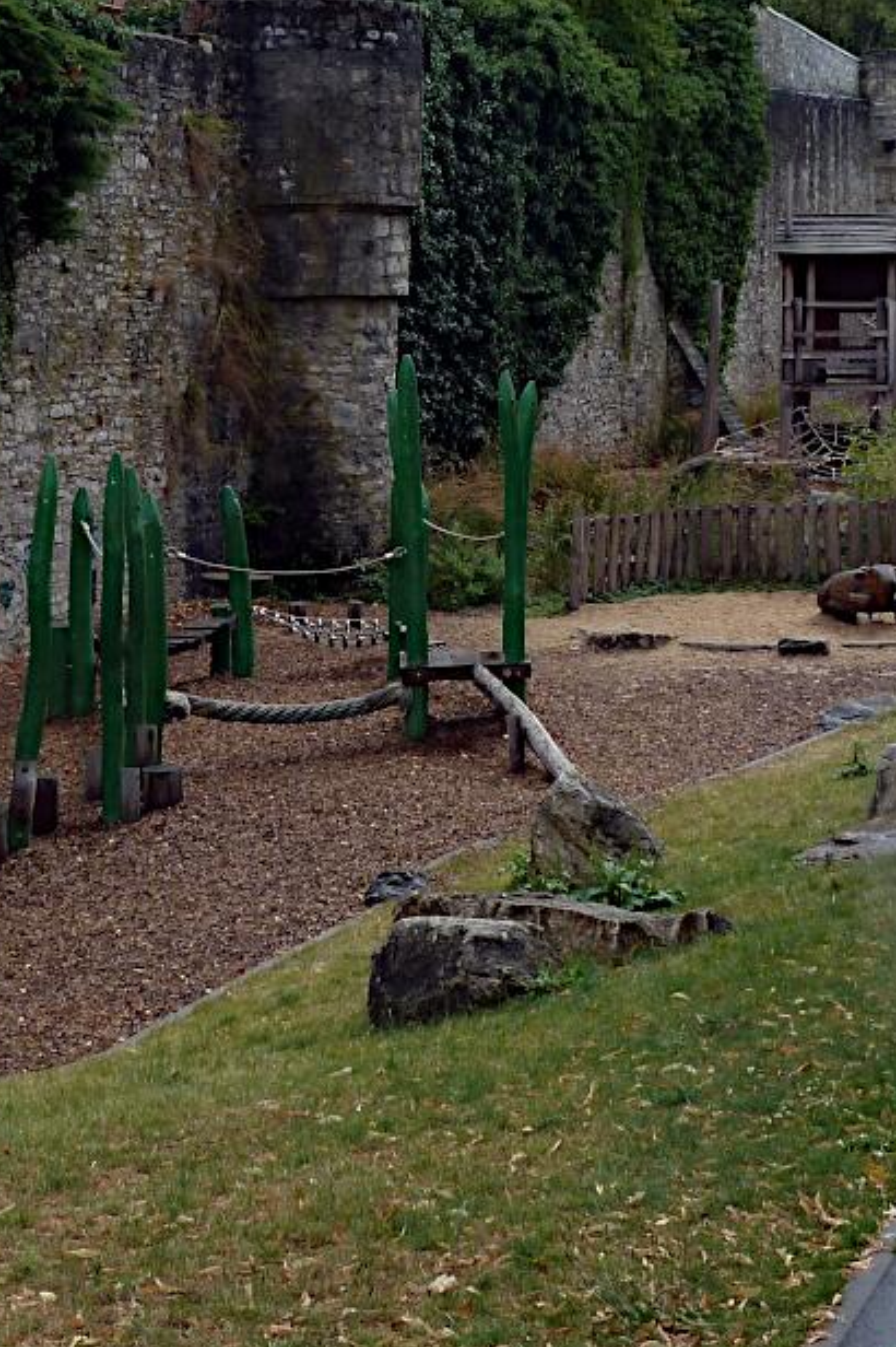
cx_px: 321
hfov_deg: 18.1
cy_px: 330
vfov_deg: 26.6
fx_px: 2803
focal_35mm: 75
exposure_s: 1/320
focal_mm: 6.1
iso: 80
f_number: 4
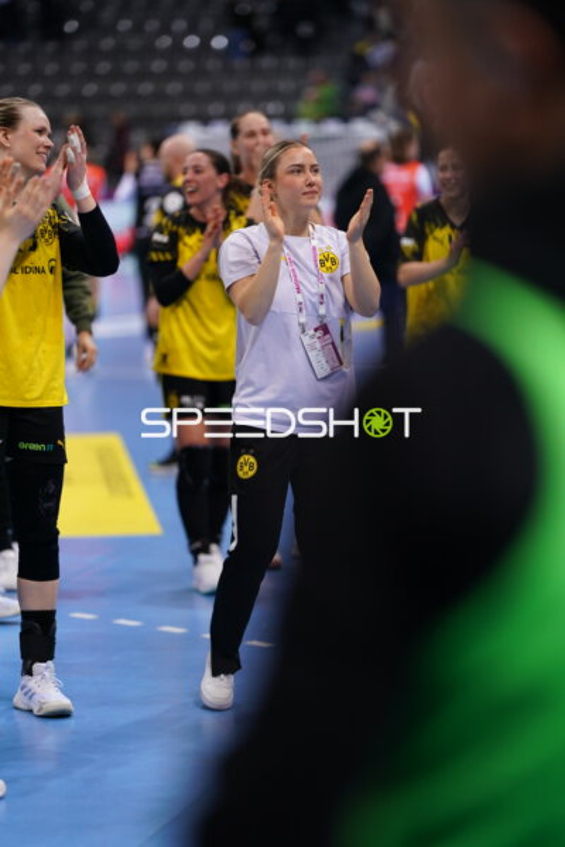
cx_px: 282
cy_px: 424
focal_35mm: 135
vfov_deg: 15.2
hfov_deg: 10.2
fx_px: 3178
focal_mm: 135
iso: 1250
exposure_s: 1/1600
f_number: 1.8
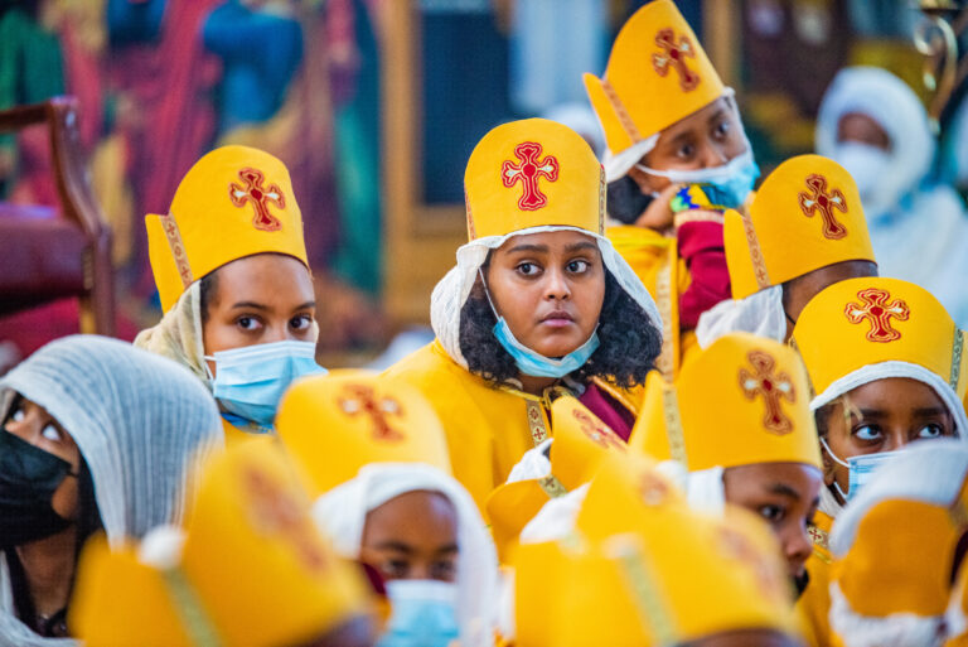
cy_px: 324
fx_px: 5381
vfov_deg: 6.9
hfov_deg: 10.3
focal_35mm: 200
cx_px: 484
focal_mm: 200
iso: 2000
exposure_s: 1/125
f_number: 2.8
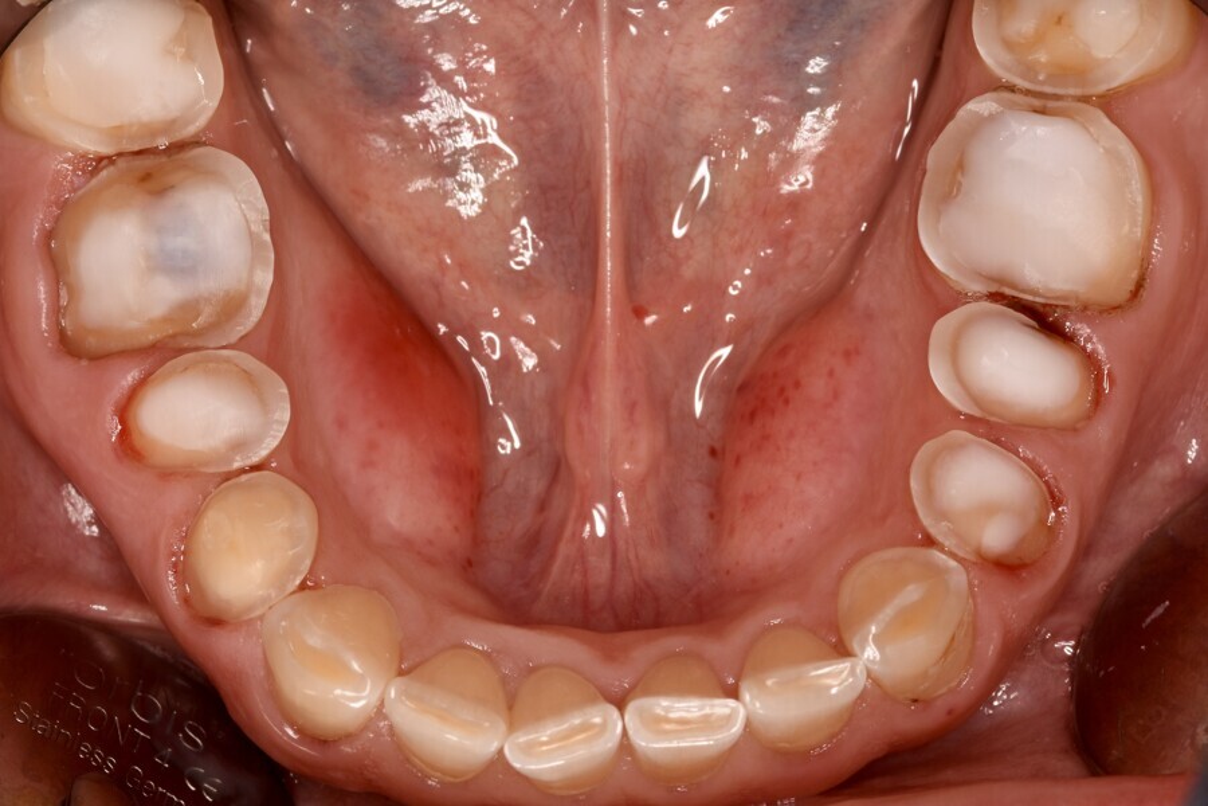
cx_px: 604
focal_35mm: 158
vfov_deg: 8.7
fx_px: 5285
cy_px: 403
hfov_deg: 13.0
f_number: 18
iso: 125
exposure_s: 1/200
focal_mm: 105
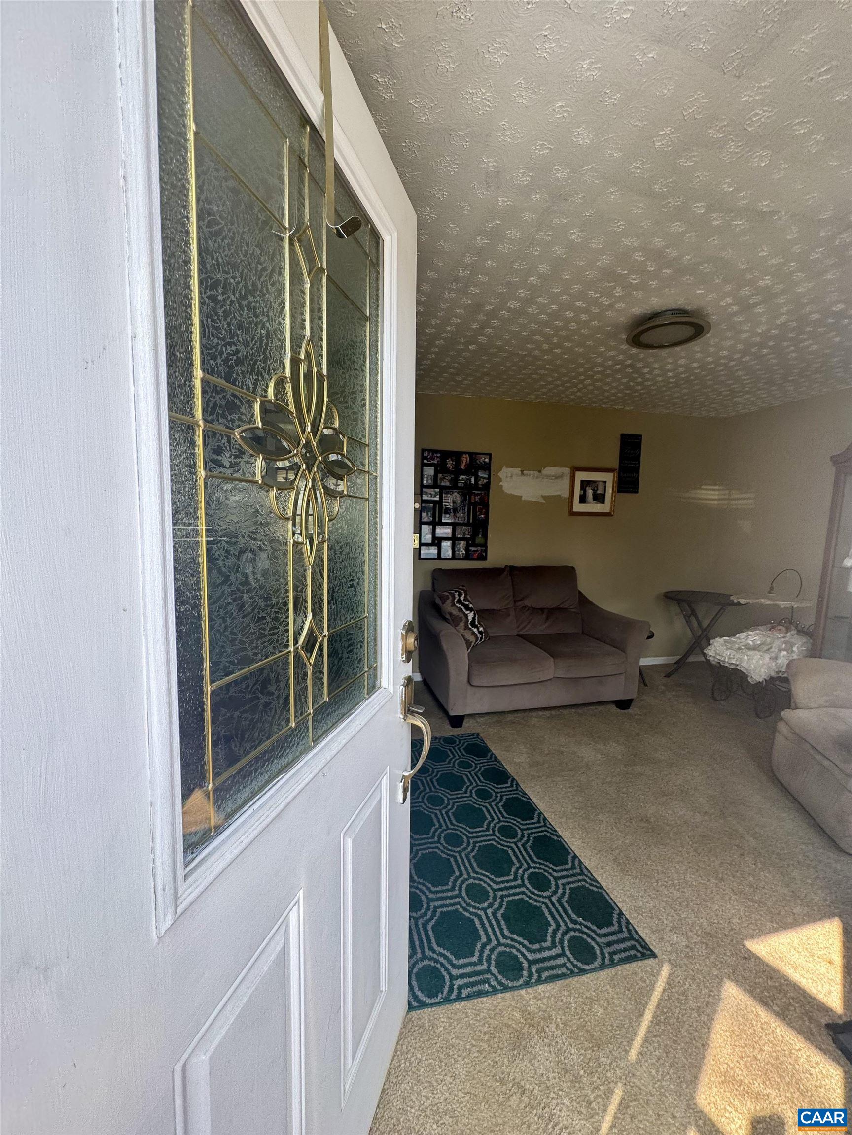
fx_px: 459
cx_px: 426
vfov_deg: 102.1
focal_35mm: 14
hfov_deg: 85.7
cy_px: 568
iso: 50
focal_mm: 2.22
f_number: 2.2
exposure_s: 1/99
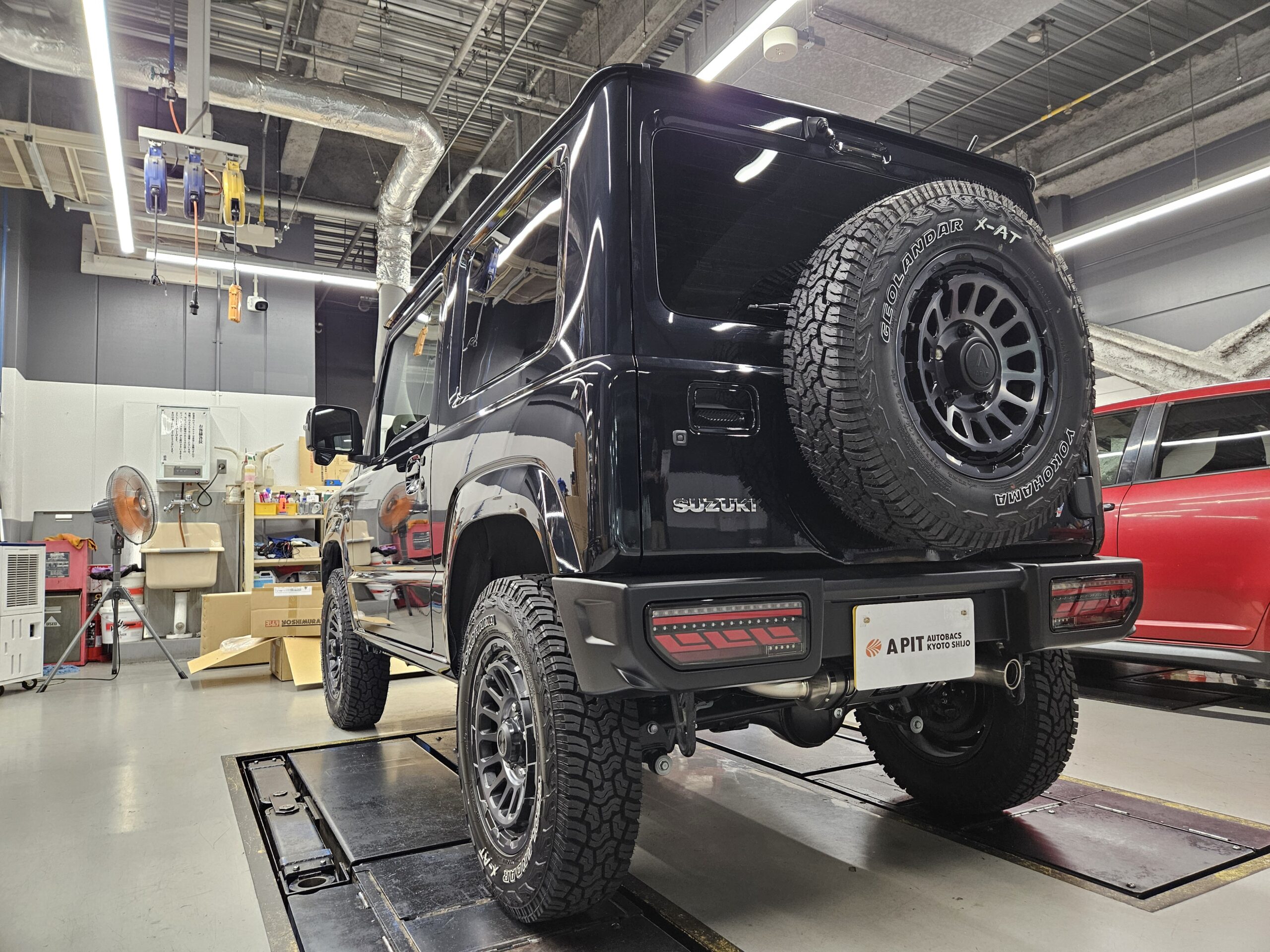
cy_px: 476
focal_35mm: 23
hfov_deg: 73.9
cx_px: 635
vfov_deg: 58.9
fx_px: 844
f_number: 1.8
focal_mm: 5.4
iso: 320
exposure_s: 1/100
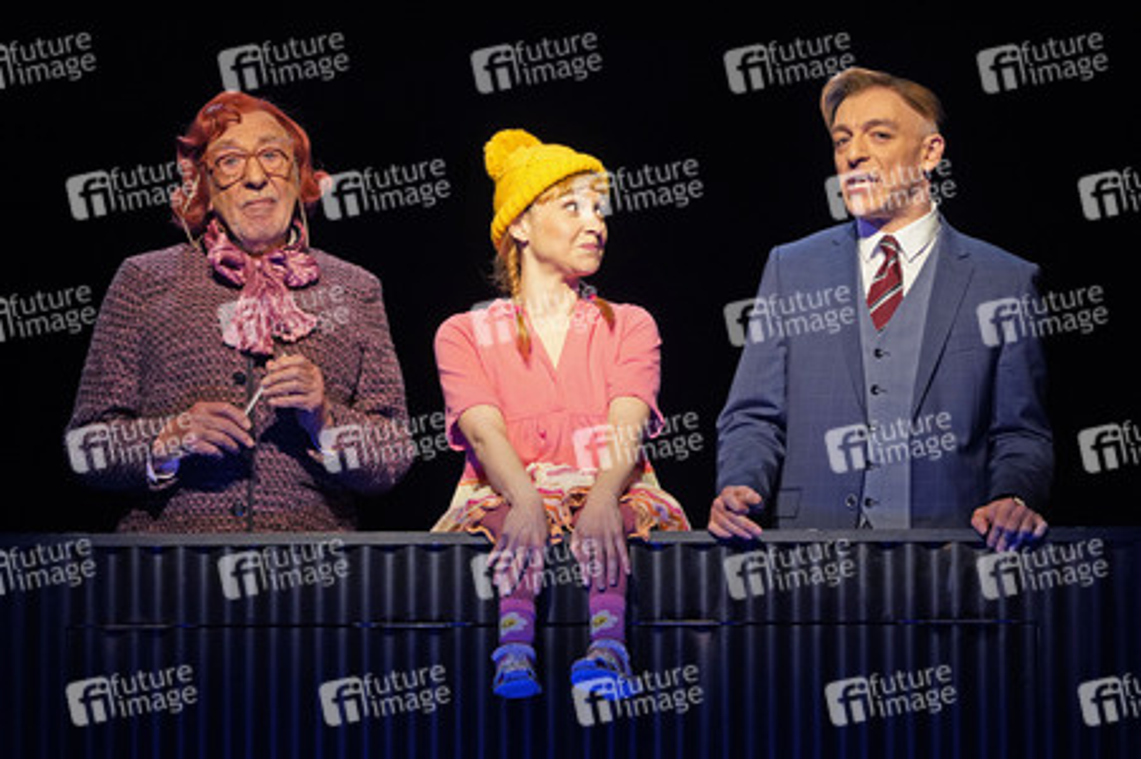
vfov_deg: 8.5
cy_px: 380
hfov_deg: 12.8
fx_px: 5099
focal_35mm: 161
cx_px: 570
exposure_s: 1/250
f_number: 5.6
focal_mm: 161
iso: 2000
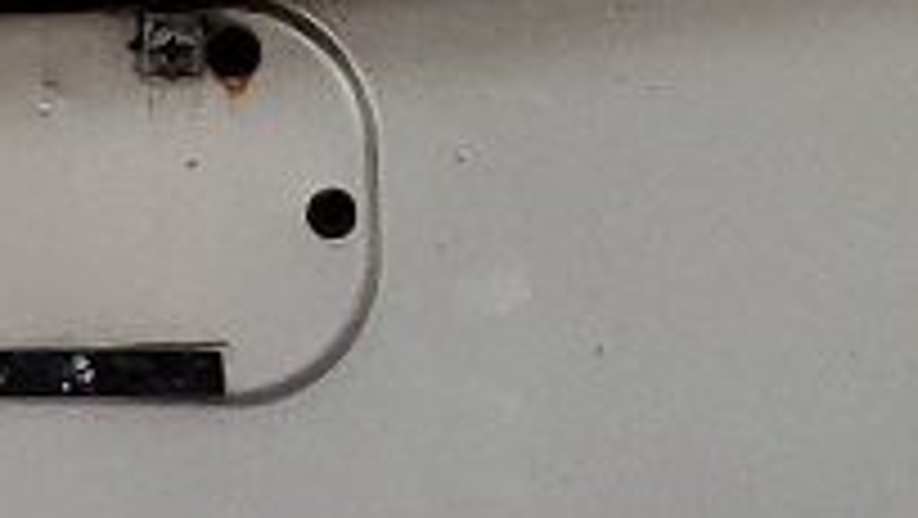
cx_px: -9
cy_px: -405
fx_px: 5407
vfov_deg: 5.4
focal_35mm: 222
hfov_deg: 9.6
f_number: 1.5
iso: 103
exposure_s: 1/60.2
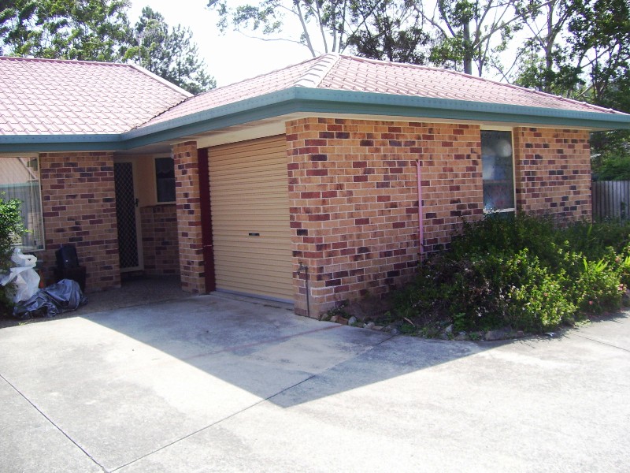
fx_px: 655
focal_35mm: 36
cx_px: 315
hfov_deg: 51.4
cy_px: 236
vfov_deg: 39.7
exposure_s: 1/750
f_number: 2.7
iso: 80
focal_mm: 6
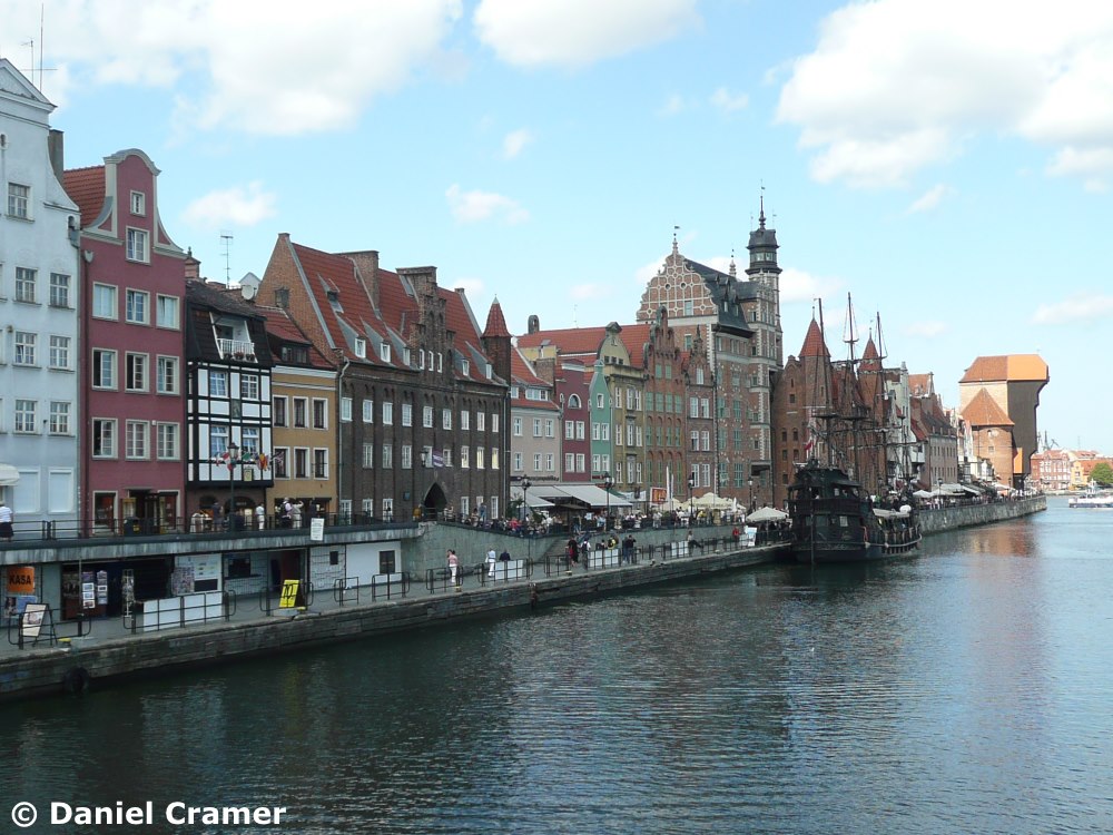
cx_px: 556
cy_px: 418
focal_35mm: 42
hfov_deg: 44.8
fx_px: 1350
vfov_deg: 34.3
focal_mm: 4.9
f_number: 3.4
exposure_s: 1/500
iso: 100
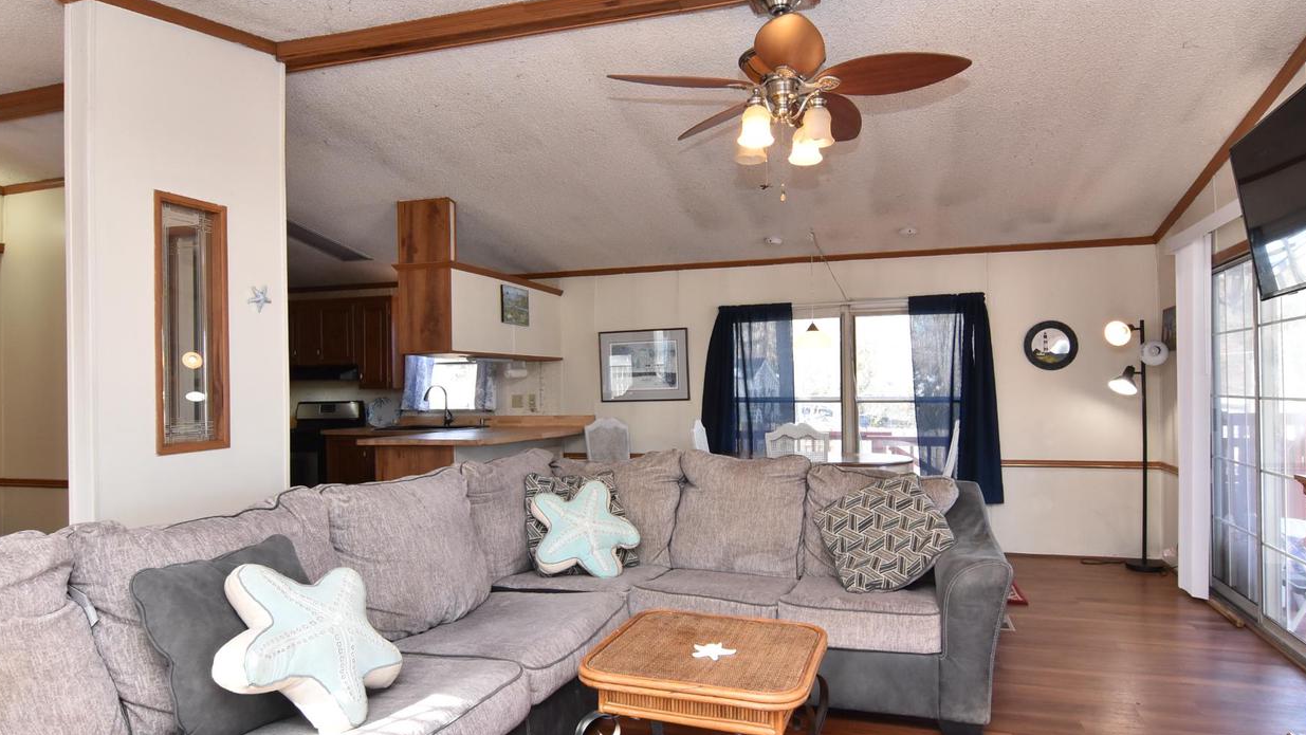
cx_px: 662
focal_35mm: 22
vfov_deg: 51.5
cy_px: 383
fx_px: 762
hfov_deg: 81.2
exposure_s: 1/60
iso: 800
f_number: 9
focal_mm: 12
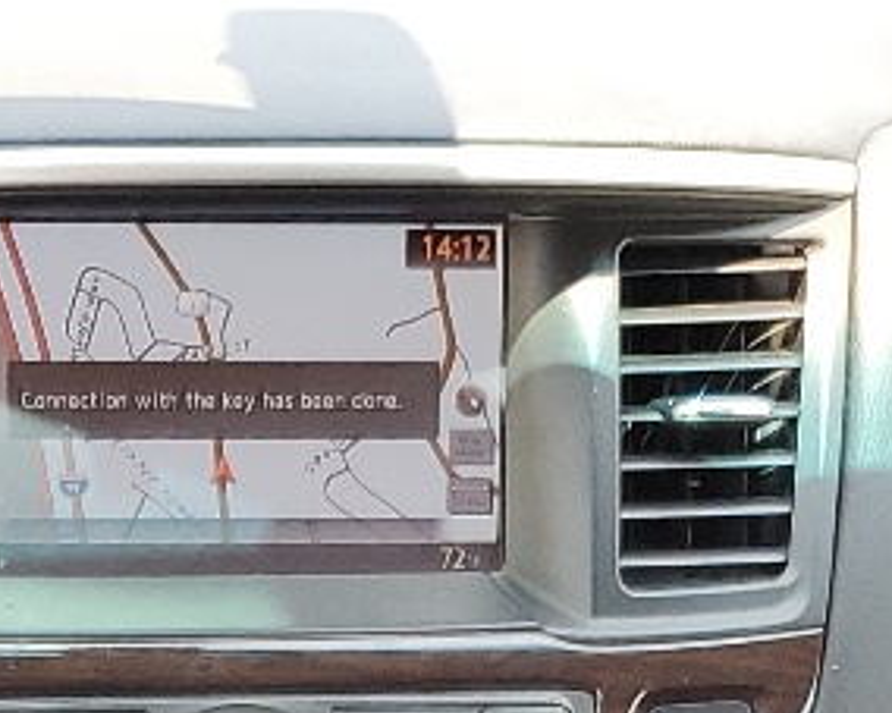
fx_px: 3774
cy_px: 1800
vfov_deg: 9.4
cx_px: -31
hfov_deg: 13.3
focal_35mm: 143
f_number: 1.5
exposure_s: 1/120
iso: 50
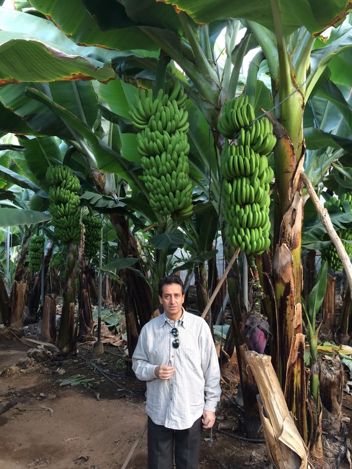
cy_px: 234
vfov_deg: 61.7
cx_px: 176
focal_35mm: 29
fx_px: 393
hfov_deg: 48.2
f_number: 2.2
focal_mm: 4.15
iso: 40
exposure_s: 1/40
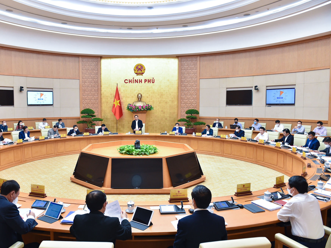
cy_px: 126
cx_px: 139
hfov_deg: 65.0
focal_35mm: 27
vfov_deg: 51.3
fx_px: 258
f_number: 4.5
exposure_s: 1/200
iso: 1600
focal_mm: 24
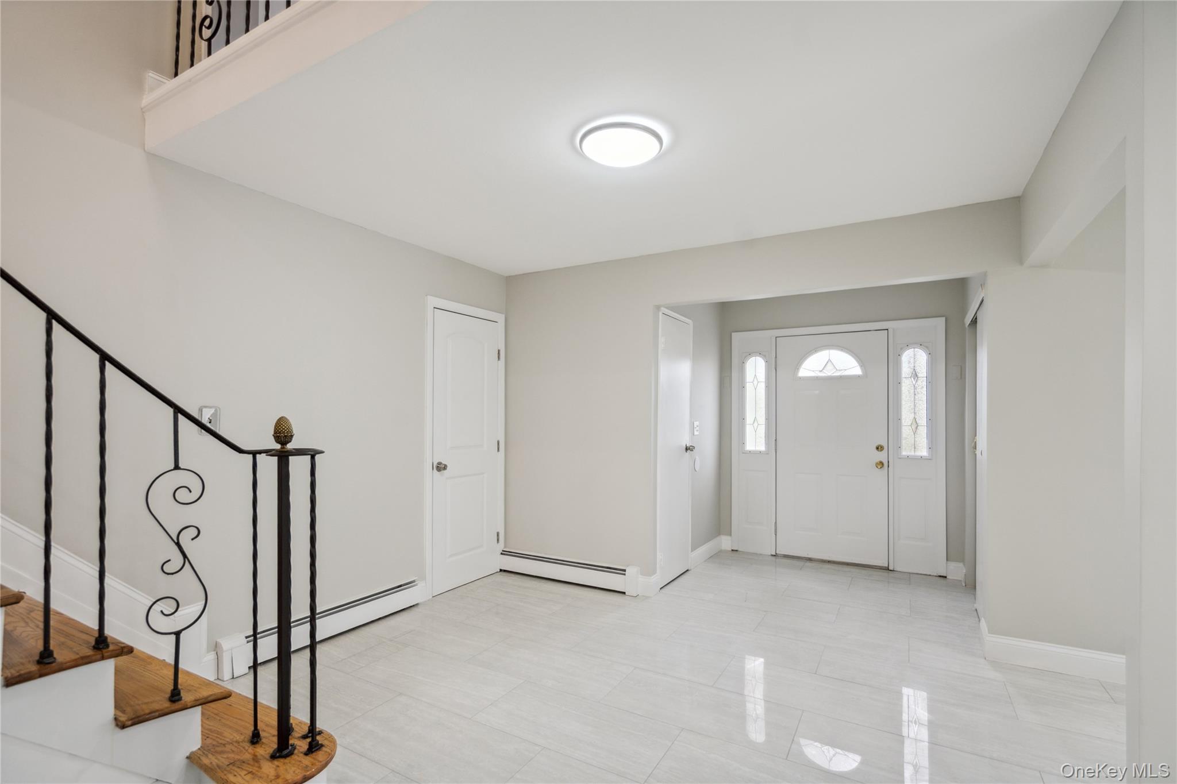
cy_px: 392
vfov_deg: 73.7
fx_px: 523
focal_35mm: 16
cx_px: 588
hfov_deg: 96.7
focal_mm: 16
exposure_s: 1/80
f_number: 5
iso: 320
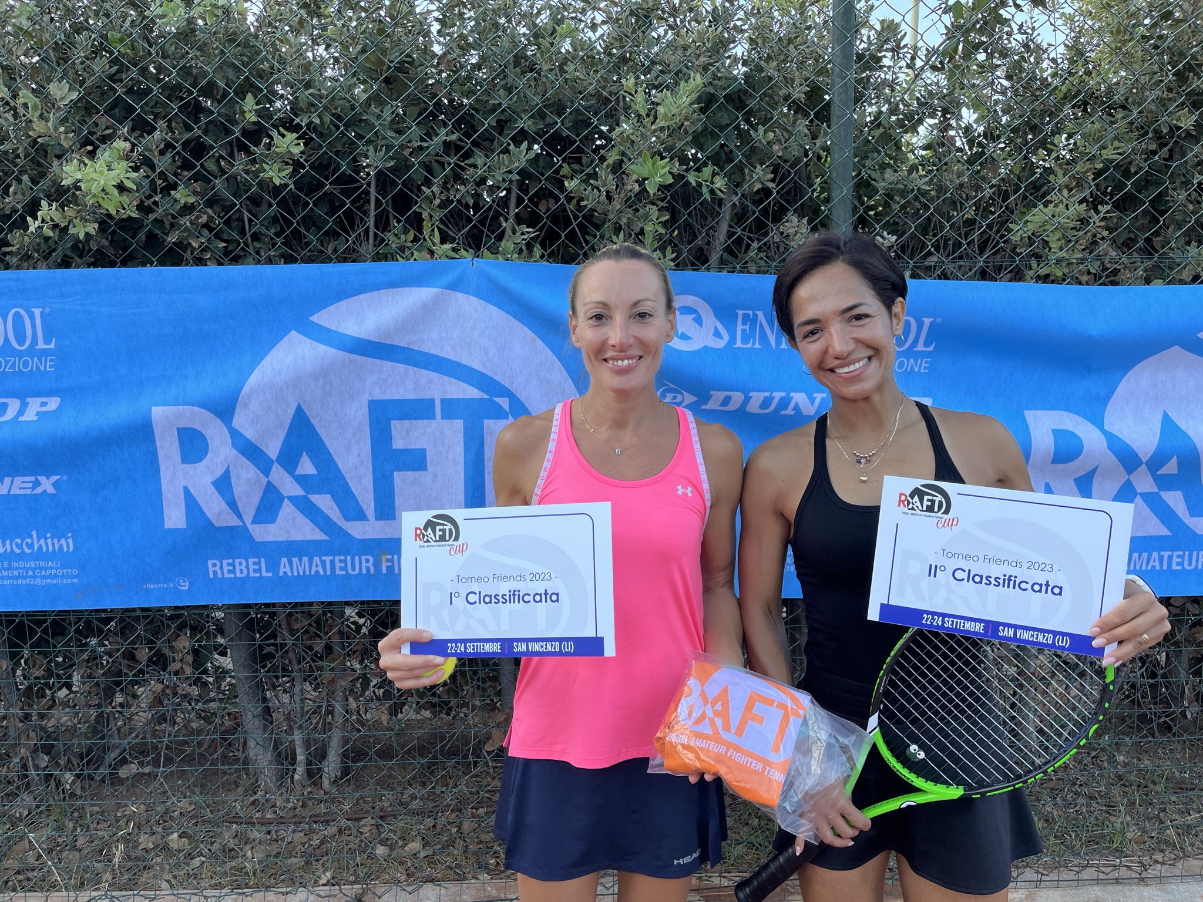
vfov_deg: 53.1
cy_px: 451
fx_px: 904
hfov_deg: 67.3
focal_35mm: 26
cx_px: 602
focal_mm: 5.1
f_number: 1.6
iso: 50
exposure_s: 1/348
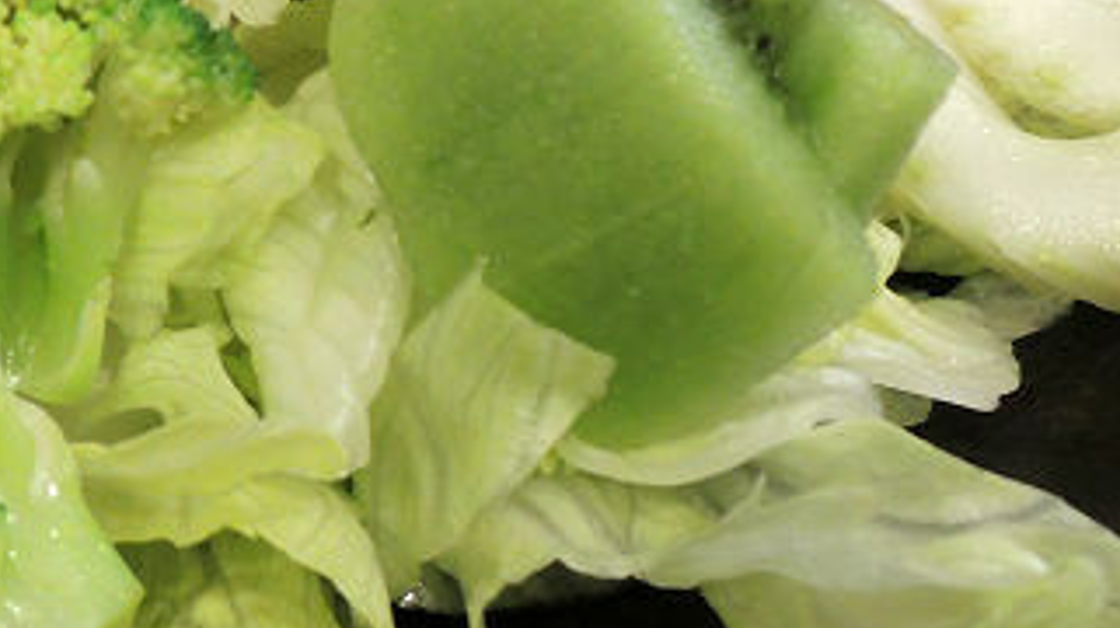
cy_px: 9
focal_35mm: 67
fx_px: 1988
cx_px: 352
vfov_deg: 17.6
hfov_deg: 31.2
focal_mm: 4.3
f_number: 2.8
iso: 400
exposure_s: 1/20
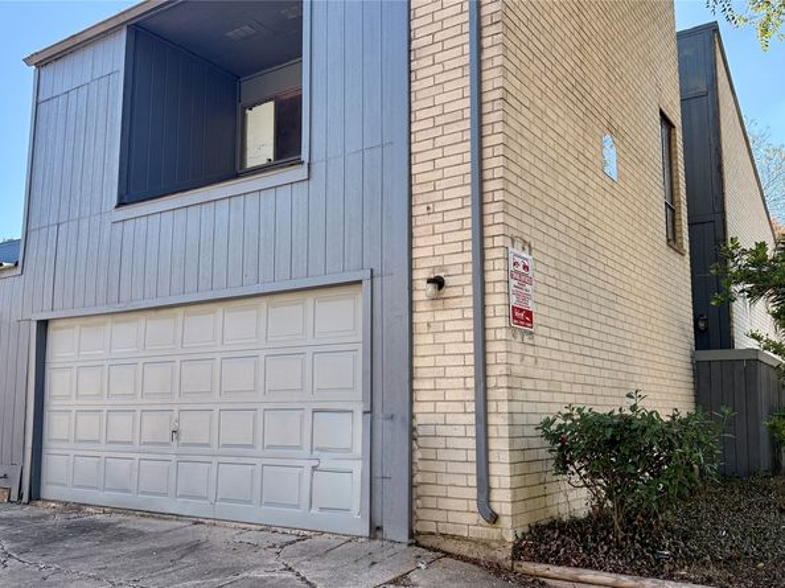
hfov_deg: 71.6
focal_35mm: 24
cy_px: 294
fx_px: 544
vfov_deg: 56.8
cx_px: 392
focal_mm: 6.76
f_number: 1.78
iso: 100
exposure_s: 1/1410
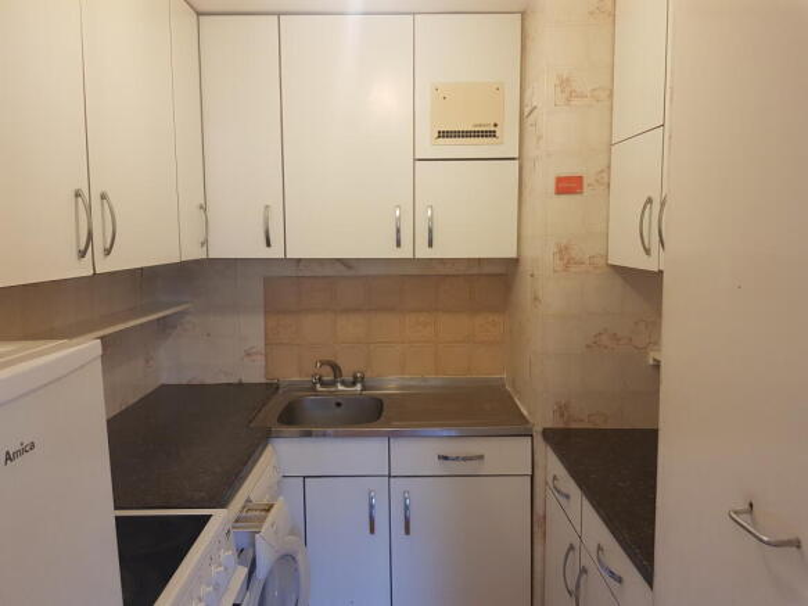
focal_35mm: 26
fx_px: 607
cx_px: 404
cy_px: 303
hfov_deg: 67.3
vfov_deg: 53.0
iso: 160
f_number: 1.7
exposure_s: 1/33
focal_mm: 4.2
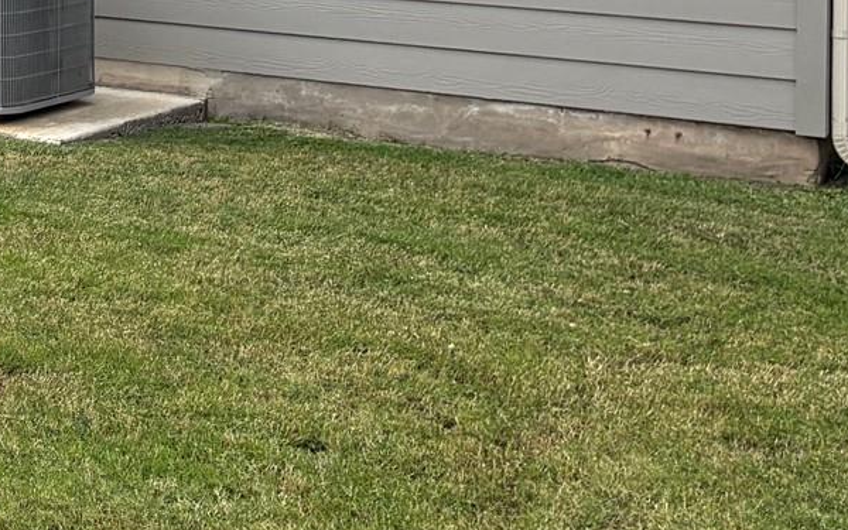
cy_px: -181
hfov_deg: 19.0
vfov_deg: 13.4
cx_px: -471
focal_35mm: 94
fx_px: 2172
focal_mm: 5.96
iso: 50
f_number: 1.6
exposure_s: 1/3623
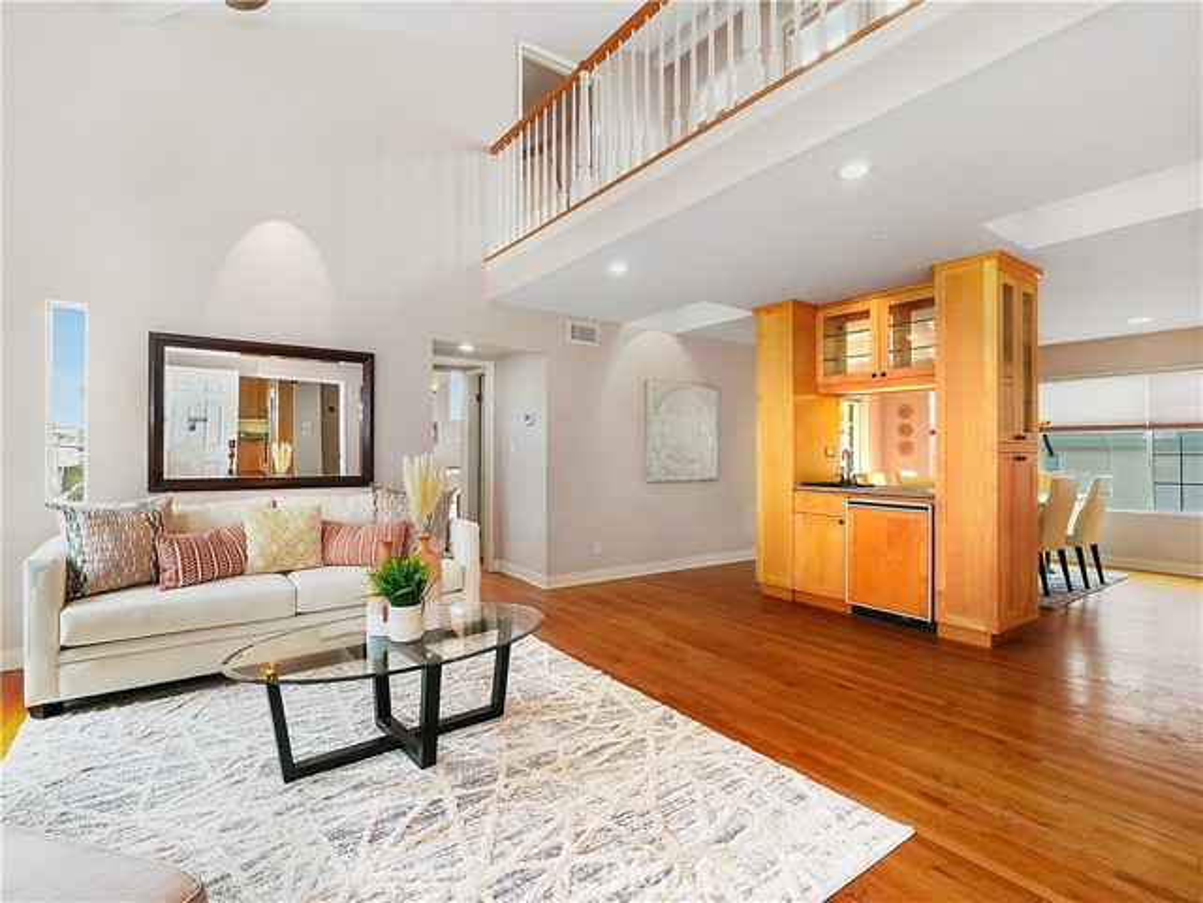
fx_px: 556
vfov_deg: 78.1
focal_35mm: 16
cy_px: 452
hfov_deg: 94.5
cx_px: 602
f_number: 8
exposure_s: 1/125
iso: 800
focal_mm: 8
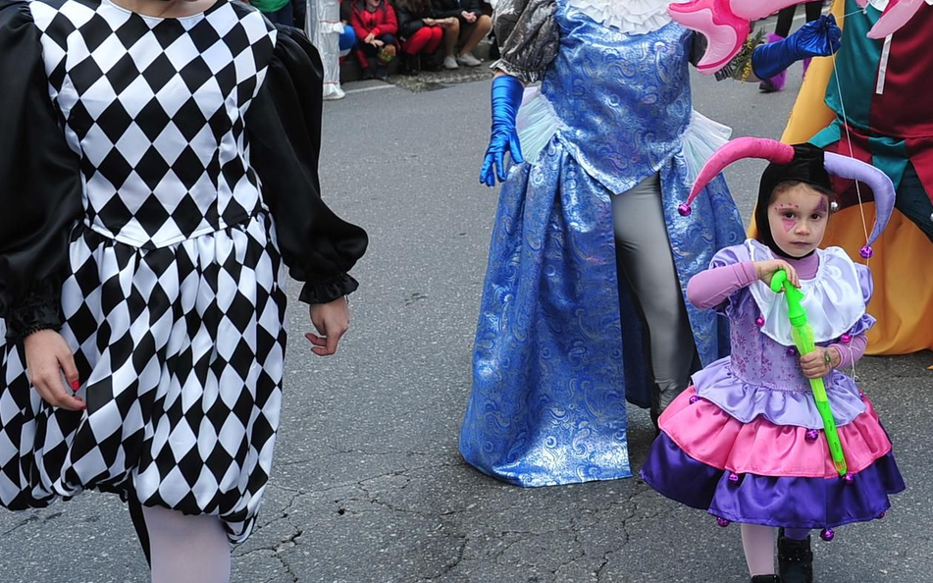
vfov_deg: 21.6
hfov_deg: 32.9
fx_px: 1525
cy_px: 200
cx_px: 768
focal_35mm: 60
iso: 200
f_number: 5.6
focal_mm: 35
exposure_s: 1/200
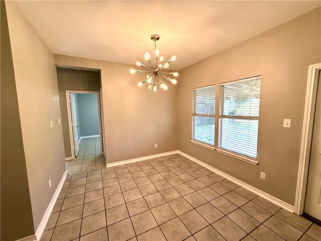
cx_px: 160
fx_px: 130
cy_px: 120
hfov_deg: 102.1
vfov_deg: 85.7
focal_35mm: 14
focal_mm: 2.22
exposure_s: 1/120
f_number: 2.2
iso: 200
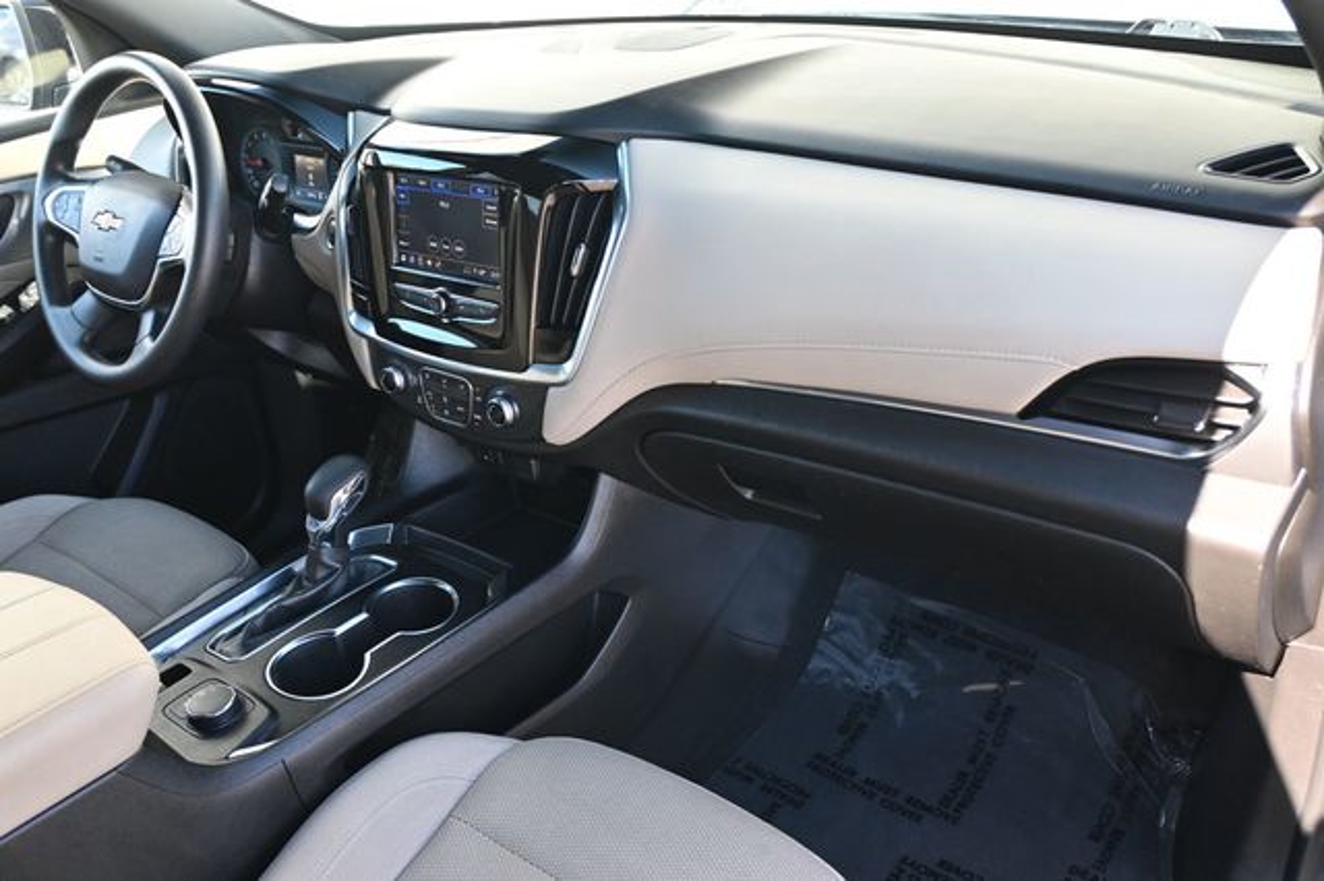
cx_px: 662
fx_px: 1130
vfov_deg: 42.6
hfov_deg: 60.7
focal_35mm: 31
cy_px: 440
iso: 450
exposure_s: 1/125
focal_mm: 20.5
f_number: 3.8
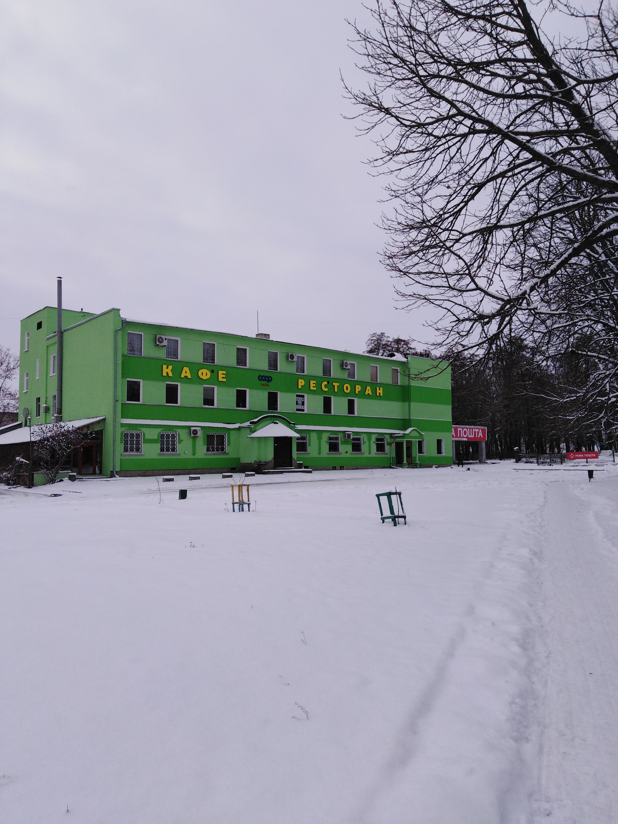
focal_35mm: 26
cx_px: 309
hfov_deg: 53.1
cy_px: 412
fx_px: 619
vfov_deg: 67.3
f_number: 2.2
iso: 100
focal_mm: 3.46
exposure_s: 1/884
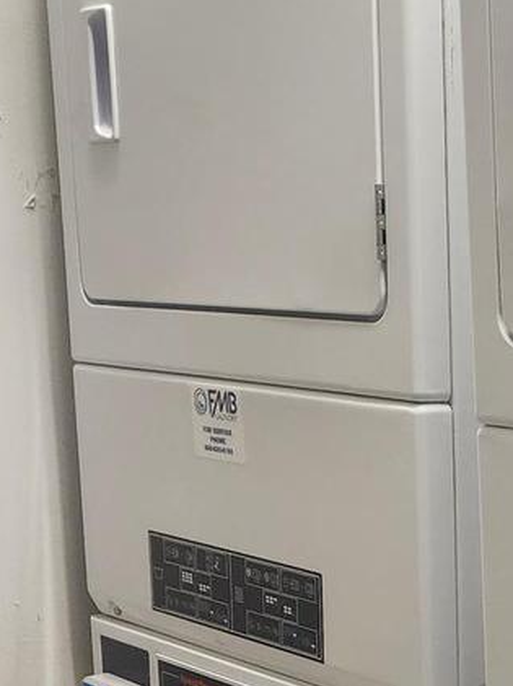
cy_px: 647
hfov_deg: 16.1
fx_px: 1662
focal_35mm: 84
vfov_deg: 22.6
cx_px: 765
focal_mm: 6.4
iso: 250
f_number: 1.8
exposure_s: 1/120
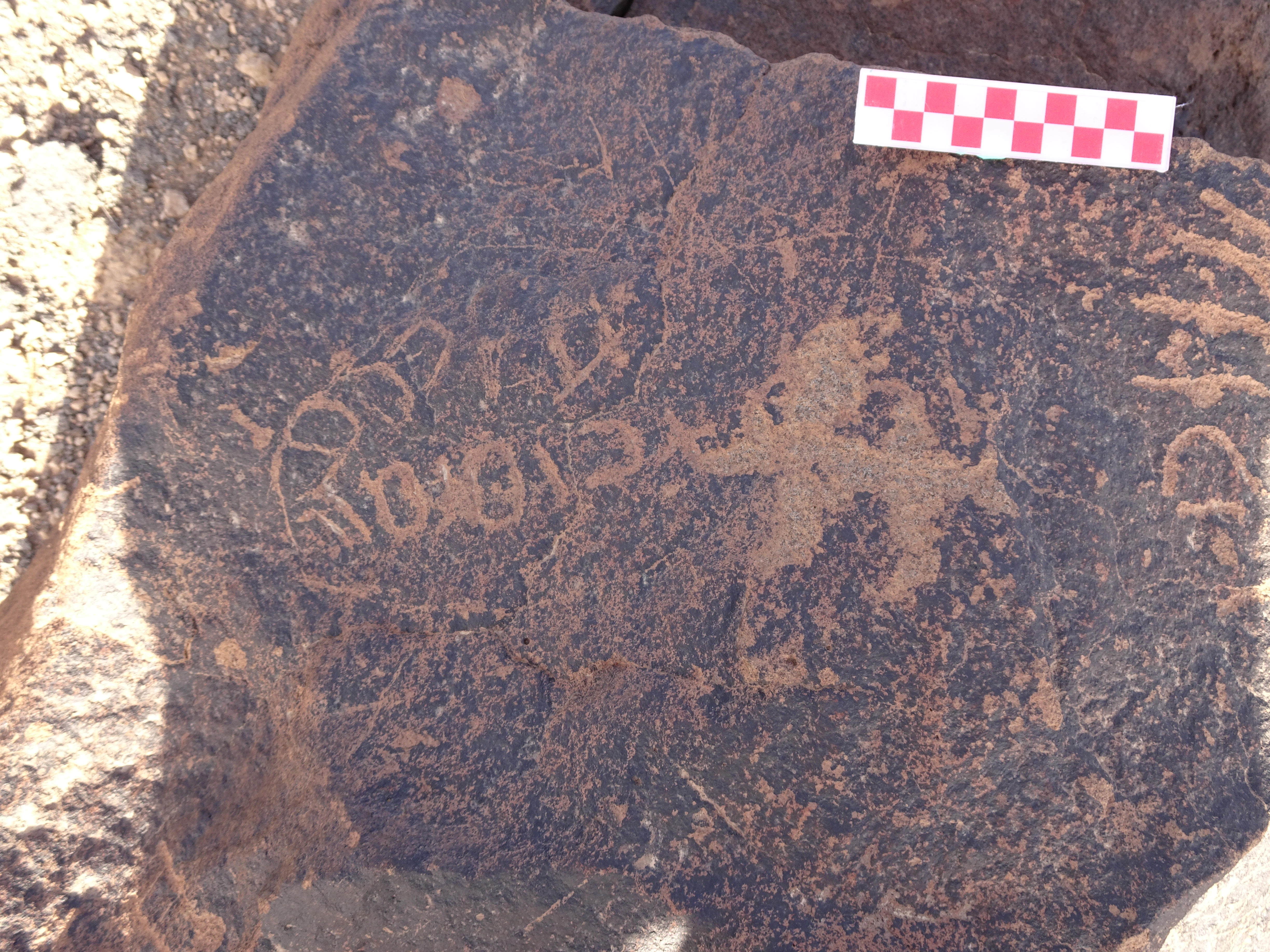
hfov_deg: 63.4
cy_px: 476
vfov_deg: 49.7
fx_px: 1027
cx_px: 635
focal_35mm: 28
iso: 80
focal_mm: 4.75
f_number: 3.5
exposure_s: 1/100
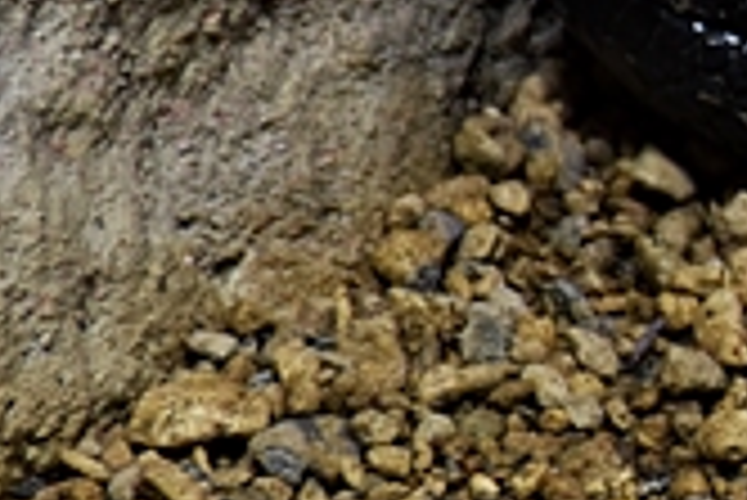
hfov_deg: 1.7
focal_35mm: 1200
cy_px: -286
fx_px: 24921
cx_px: 2138
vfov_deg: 1.1
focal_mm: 130
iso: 400
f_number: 5.6
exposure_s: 1/250
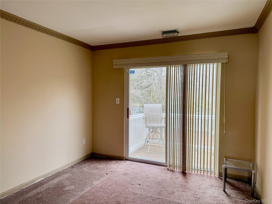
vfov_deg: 56.8
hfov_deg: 71.6
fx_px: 189
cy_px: 102
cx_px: 136
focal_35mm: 24
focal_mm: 6.76
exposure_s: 1/121
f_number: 1.78
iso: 100
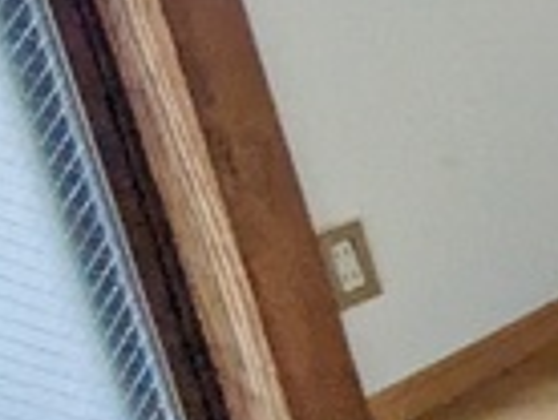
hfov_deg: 9.8
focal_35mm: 97
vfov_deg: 14.7
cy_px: -117
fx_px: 1566
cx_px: 1919
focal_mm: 1.83
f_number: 2.2
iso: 382
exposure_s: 1/60
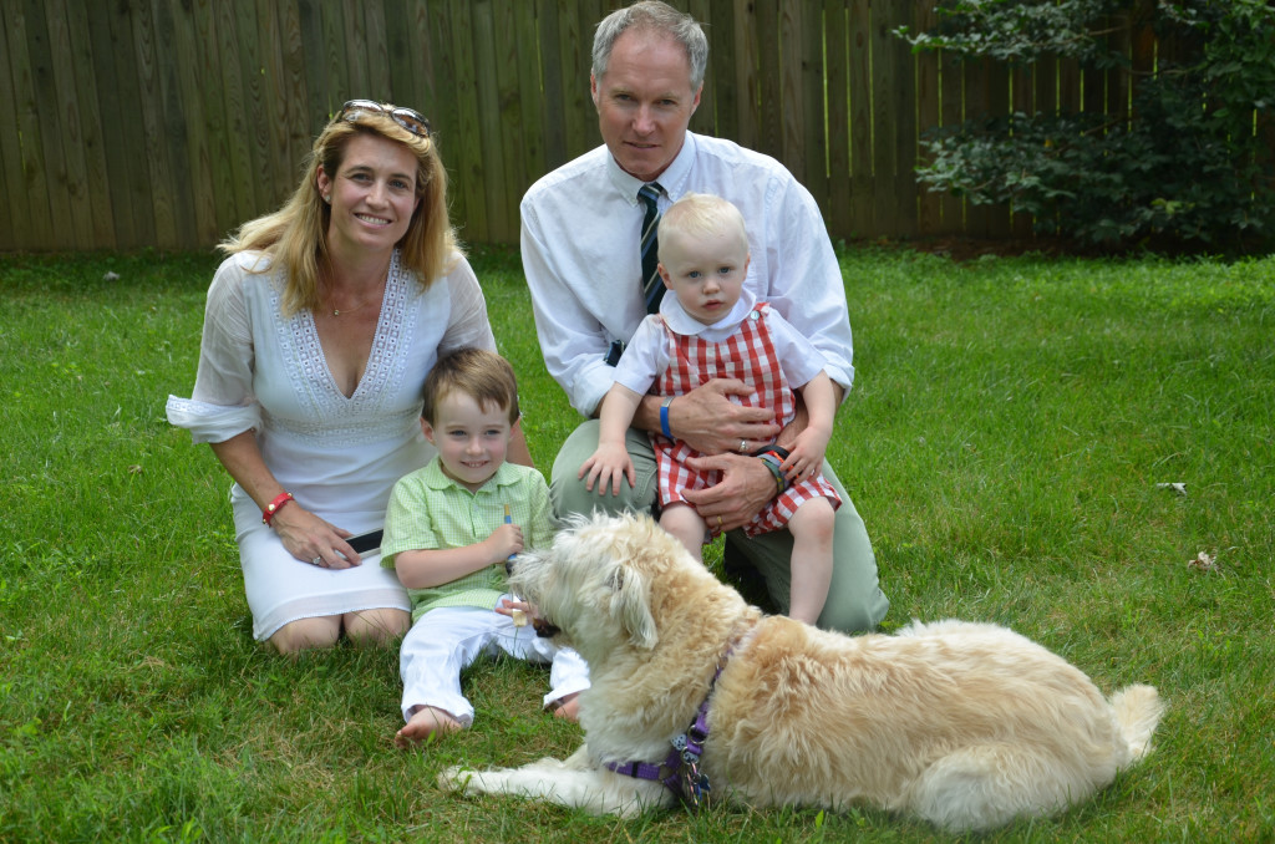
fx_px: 2650
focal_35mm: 75
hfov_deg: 27.0
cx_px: 638
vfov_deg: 18.1
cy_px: 422
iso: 200
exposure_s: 1/125
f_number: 5.6
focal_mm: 50
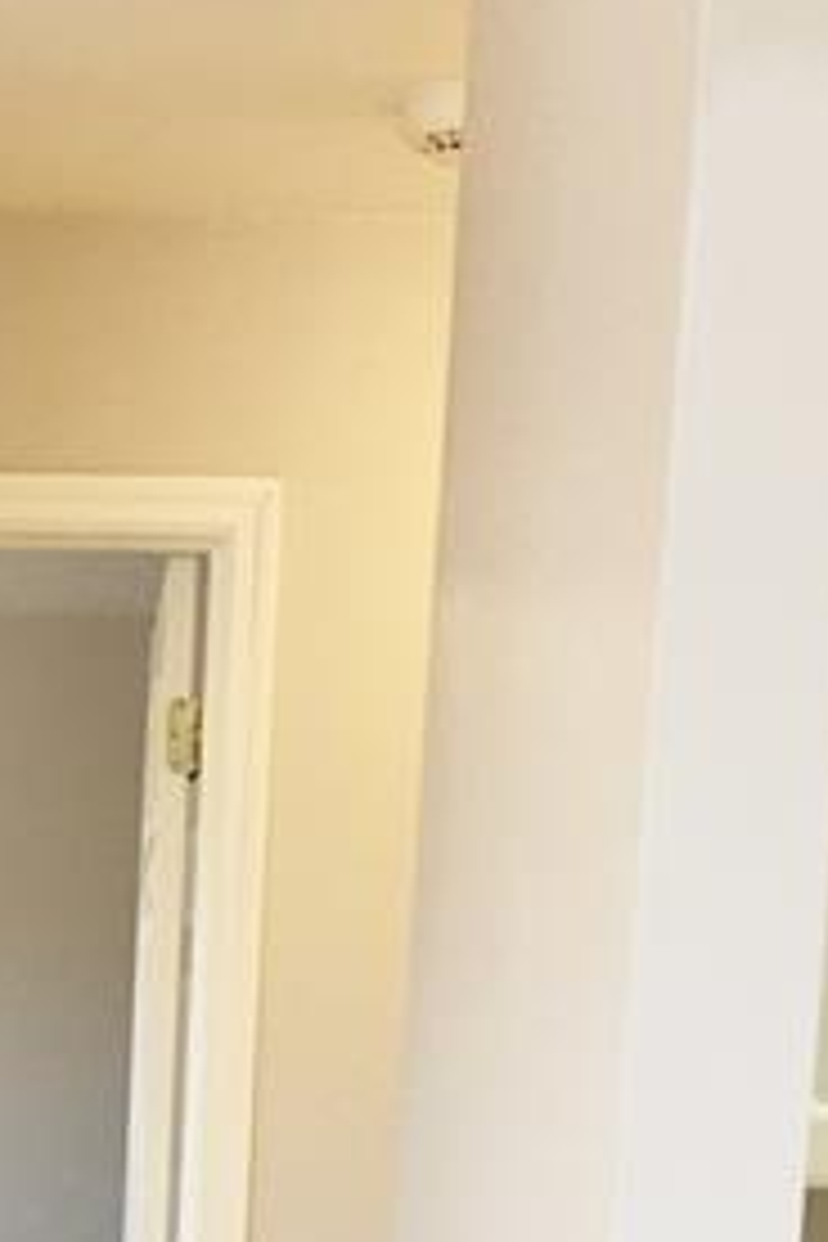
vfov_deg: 22.6
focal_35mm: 84
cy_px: 1413
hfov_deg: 15.5
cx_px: -225
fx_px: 2898
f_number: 2.2
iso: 50
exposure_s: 1/30
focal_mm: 4.15
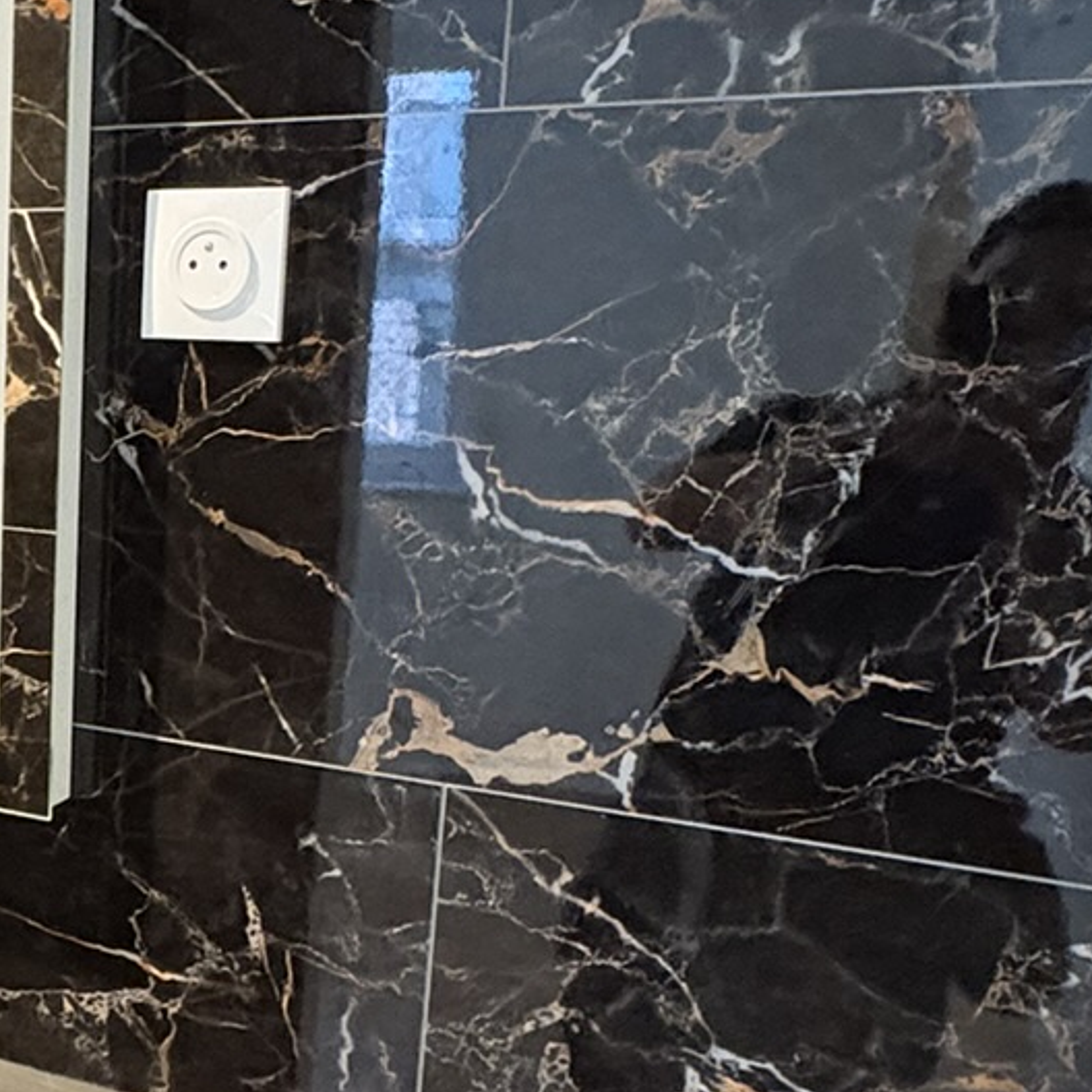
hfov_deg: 31.5
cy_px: 672
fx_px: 1713
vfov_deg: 35.2
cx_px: -101
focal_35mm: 48
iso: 800
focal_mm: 2.22
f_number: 2.2
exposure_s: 1/33
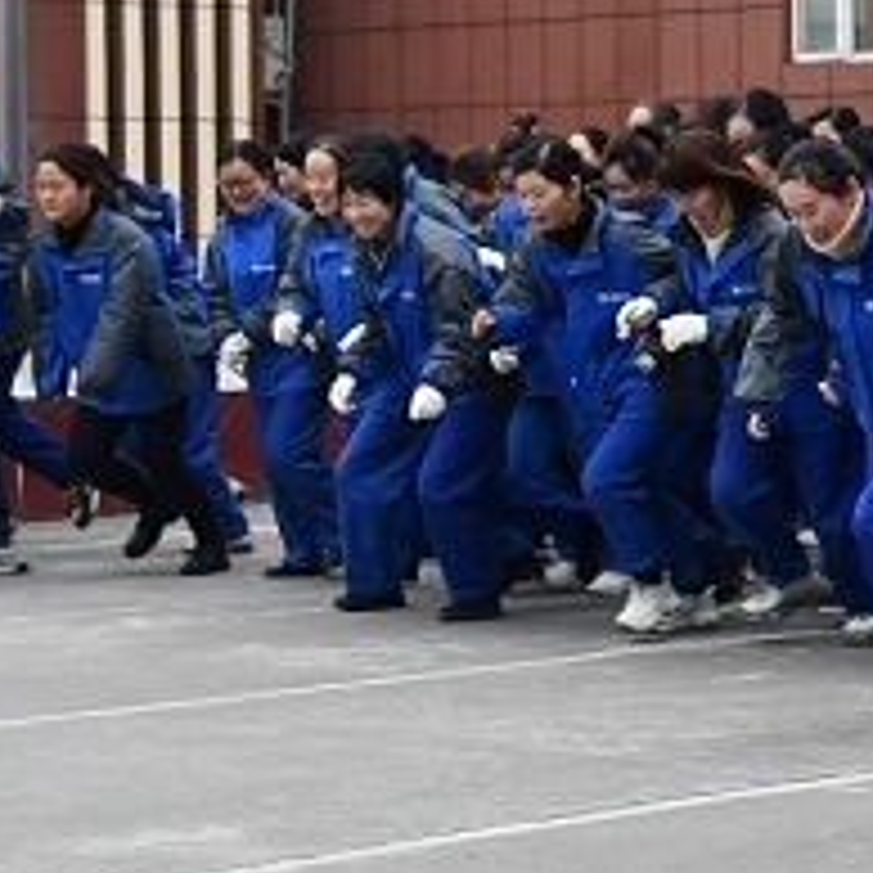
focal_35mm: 126
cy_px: 405
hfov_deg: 13.1
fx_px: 3595
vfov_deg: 13.8
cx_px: 1323
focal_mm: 24
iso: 640
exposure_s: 1/250
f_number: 3.8
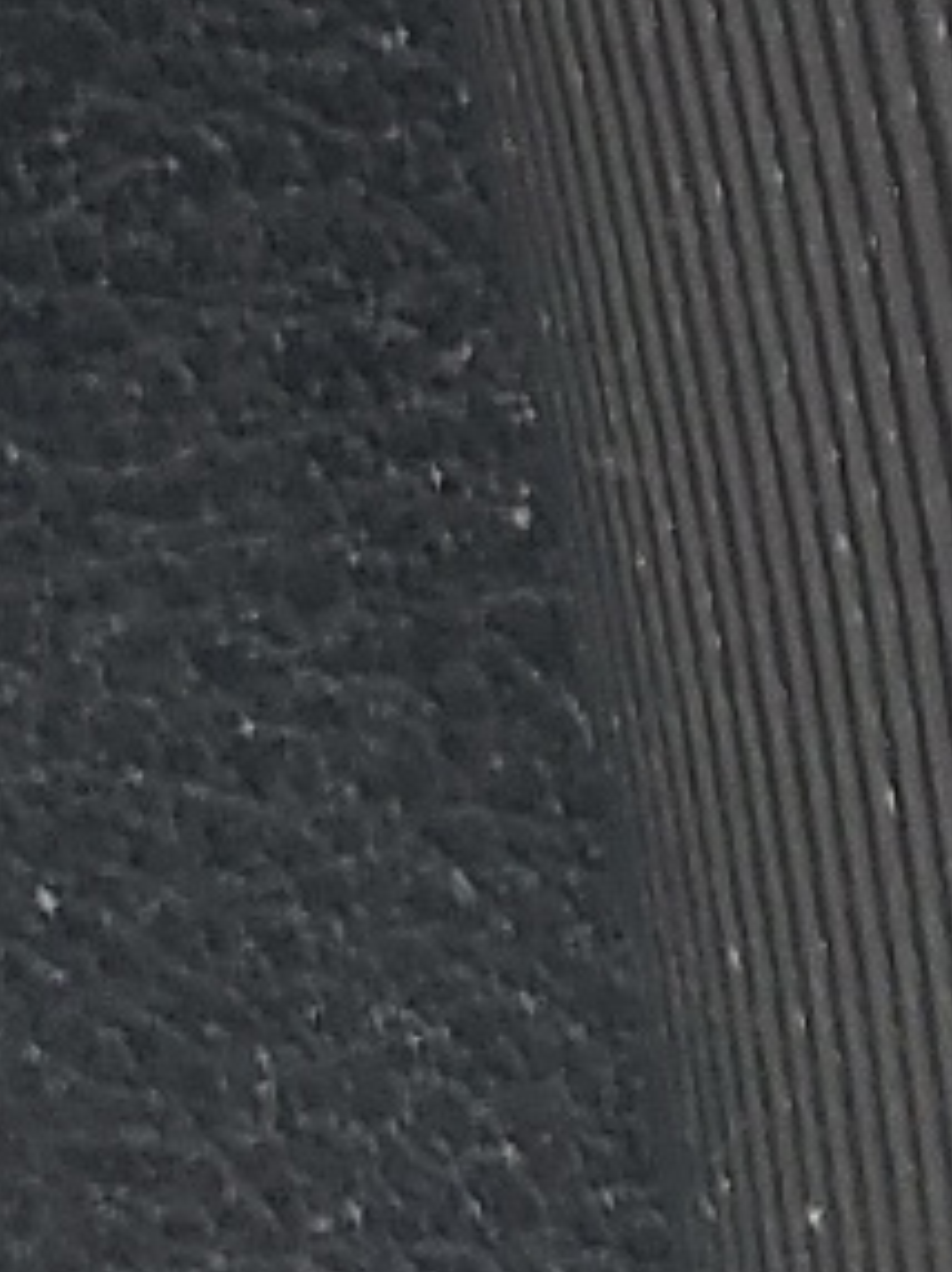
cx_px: 3016
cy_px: -327
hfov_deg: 6.8
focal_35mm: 194
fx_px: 7124
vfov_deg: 10.0
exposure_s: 1/120
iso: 52
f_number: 1.5
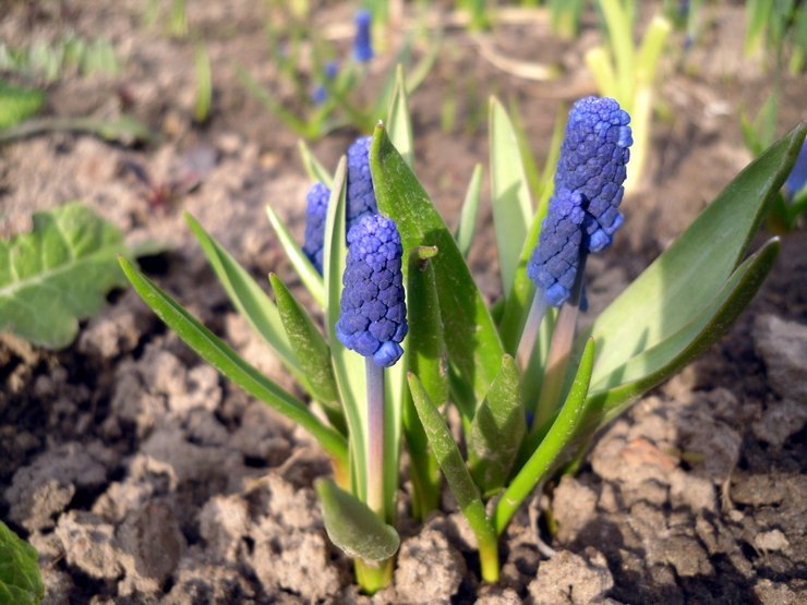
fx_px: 793
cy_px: 302
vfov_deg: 41.8
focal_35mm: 34
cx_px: 404
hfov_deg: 54.0
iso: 80
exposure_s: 1/346
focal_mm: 6
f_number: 2.8
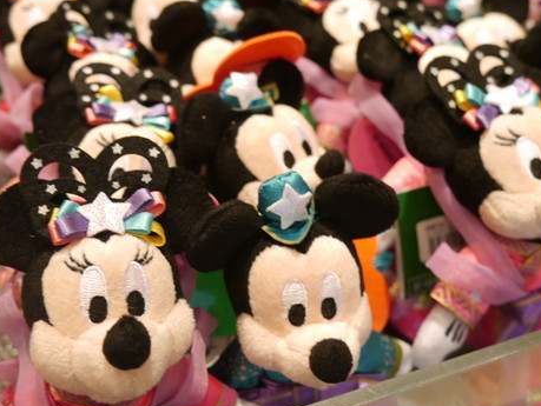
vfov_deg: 36.7
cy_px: 157
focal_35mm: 39
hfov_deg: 47.8
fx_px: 610
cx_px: 256
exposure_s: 1/60
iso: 1000
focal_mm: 14
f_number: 3.5
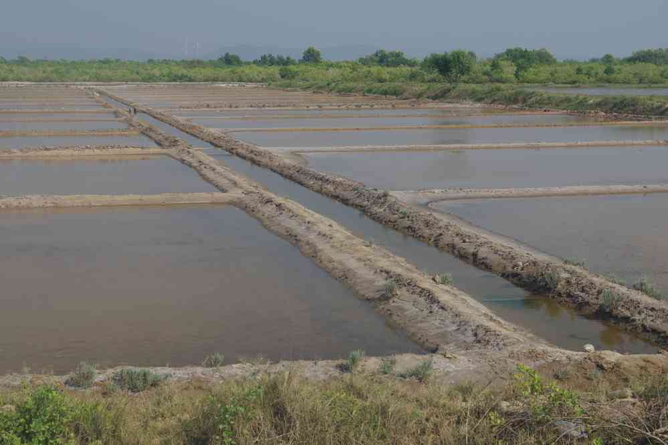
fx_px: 1252
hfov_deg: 29.9
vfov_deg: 20.2
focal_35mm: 68
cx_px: 334
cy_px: 222
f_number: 11
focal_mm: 45
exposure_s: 1/125
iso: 200
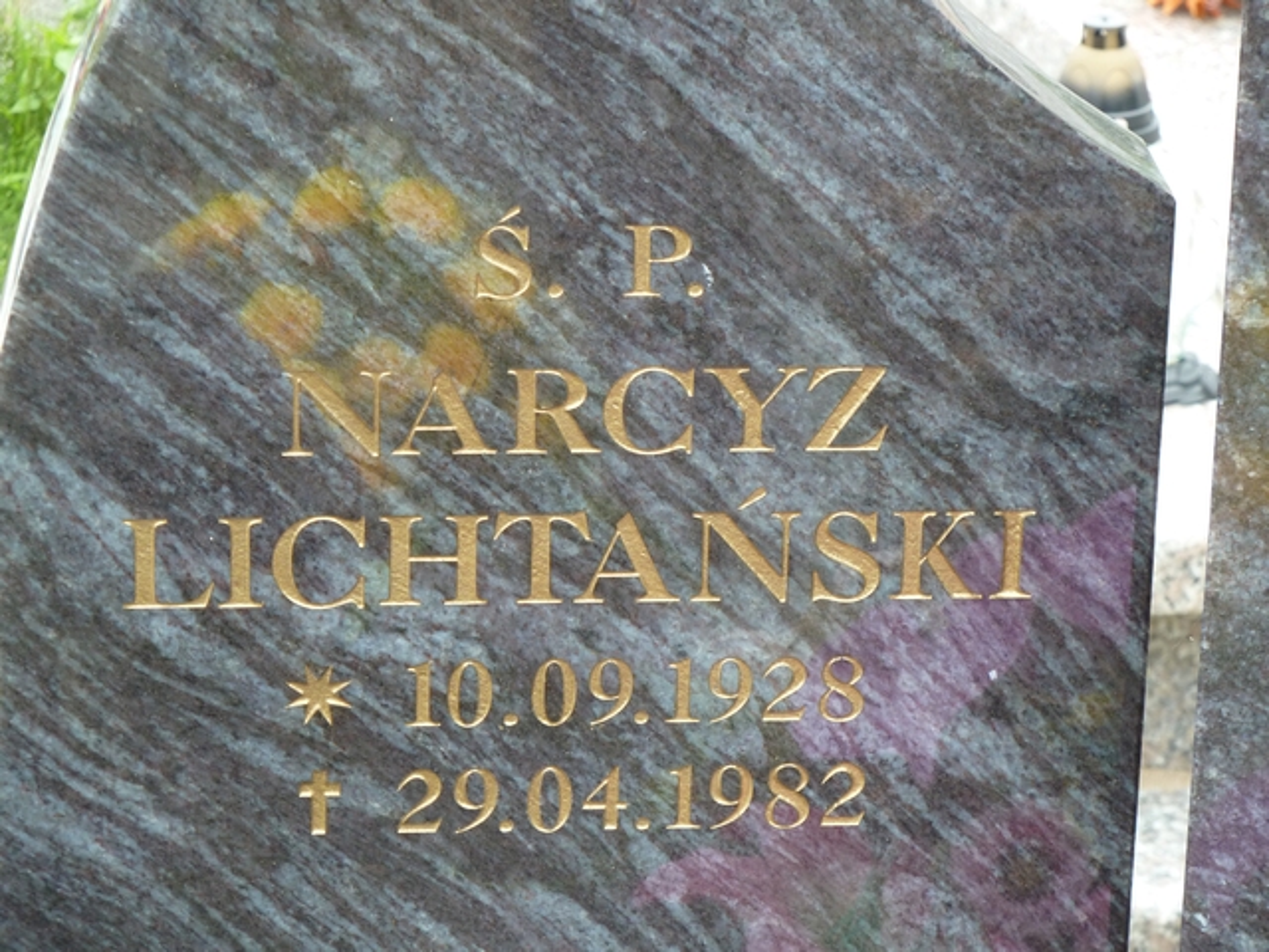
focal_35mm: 158
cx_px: 634
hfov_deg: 12.5
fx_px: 5792
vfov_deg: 9.4
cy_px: 476
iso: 160
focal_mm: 25.9
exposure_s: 1/60
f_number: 4.5
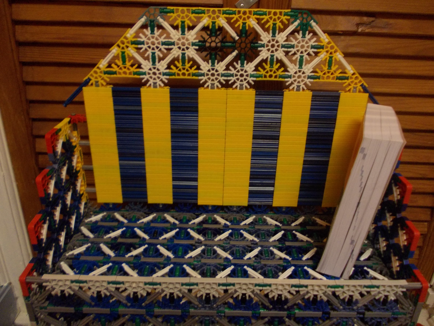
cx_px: 217
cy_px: 163
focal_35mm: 28
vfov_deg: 49.7
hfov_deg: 63.4
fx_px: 351
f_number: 2.7
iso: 200
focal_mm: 4
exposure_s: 1/8
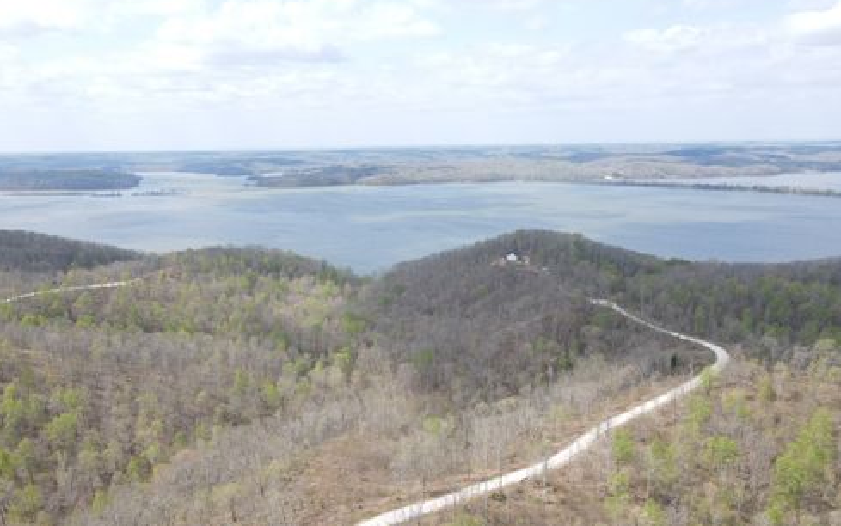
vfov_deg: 47.5
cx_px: 423
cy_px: 297
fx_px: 596
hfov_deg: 70.4
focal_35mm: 26
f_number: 2.8
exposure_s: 1/350
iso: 100
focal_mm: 4.5
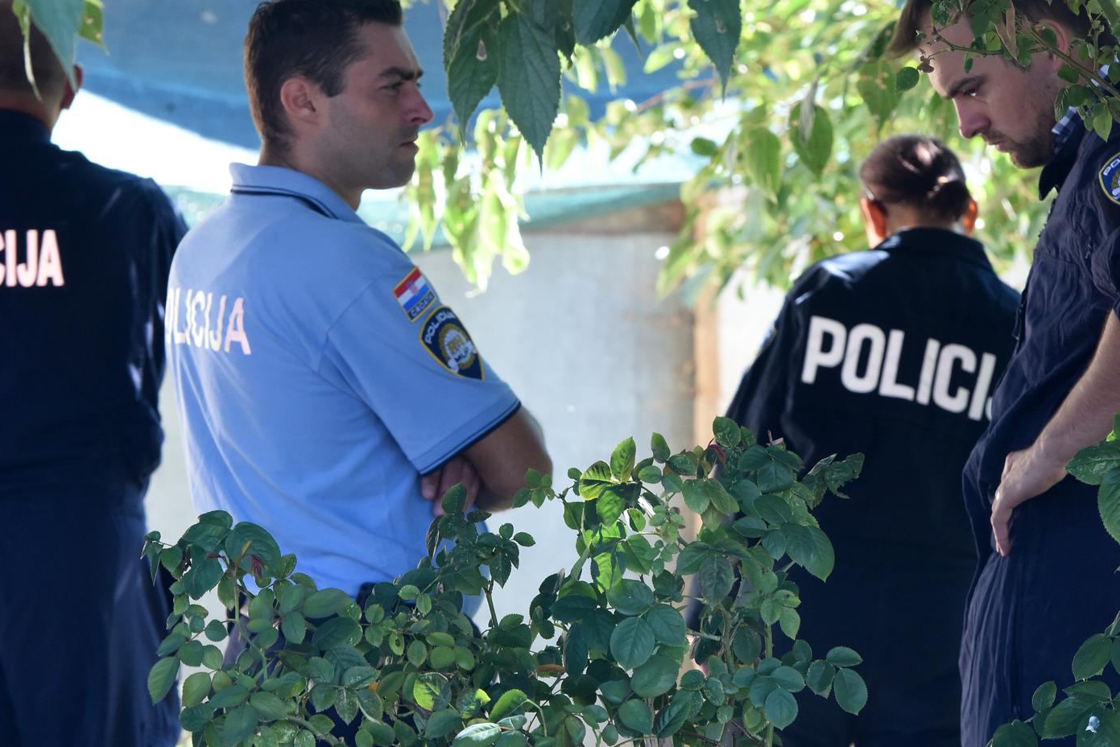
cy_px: 326
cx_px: 479
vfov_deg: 8.5
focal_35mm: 161
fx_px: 5010
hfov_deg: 12.8
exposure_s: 1/125
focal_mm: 140
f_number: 10
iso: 1250
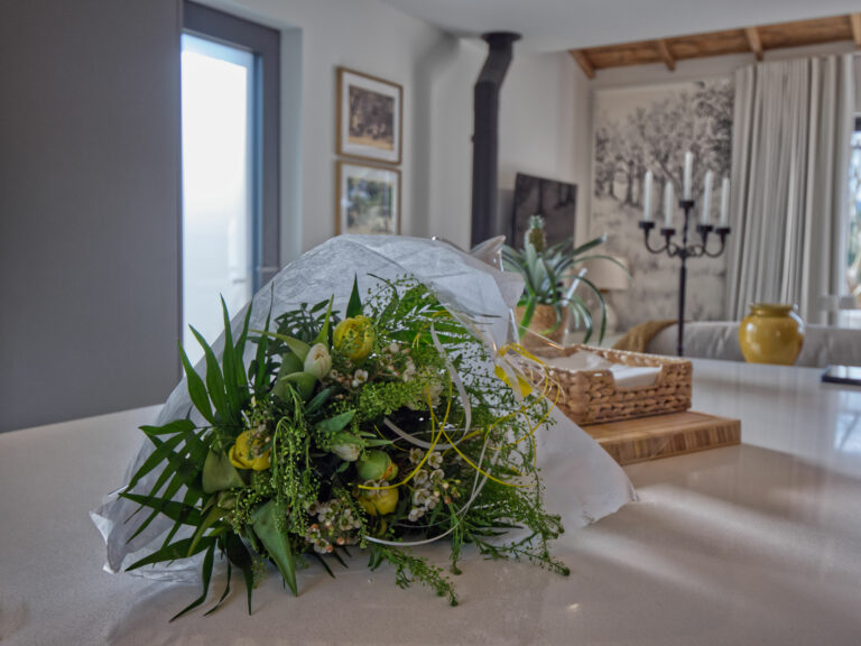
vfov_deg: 44.2
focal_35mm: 32
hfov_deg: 56.8
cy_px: 323
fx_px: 796
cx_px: 430
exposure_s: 1/160
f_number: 3.8
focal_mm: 16
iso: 200
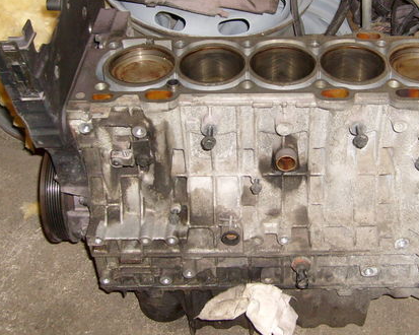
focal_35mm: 53
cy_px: 108
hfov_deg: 35.1
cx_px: 272
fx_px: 657
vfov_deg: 28.4
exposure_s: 1/45
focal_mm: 5.8
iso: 100
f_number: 2.8
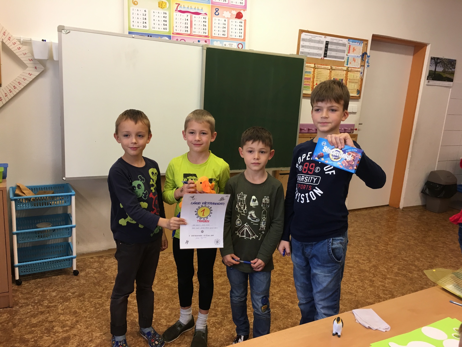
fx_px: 387
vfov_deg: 48.2
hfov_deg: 61.7
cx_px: 231
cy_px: 174
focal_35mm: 29
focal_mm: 4.15
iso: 50
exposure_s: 1/33
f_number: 2.2
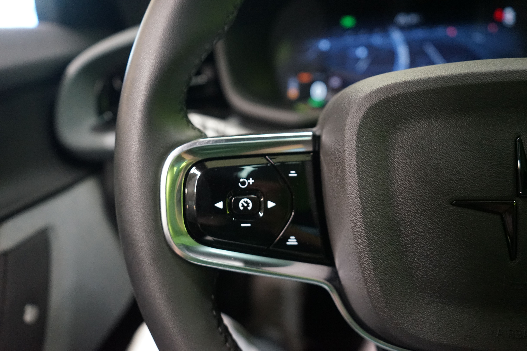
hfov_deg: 65.5
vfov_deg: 46.4
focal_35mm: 28
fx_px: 410
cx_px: 264
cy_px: 176
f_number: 3.5
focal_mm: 28
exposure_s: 1/60
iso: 4000
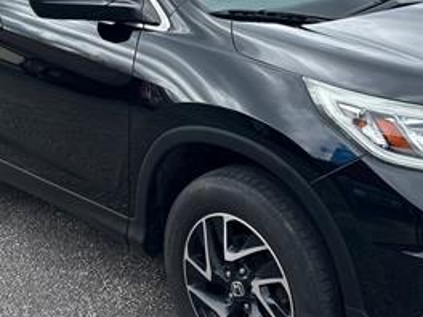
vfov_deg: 23.0
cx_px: 282
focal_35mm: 63
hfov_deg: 30.5
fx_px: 770
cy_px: 77
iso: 50
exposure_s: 1/2008
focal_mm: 5.7
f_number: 1.5
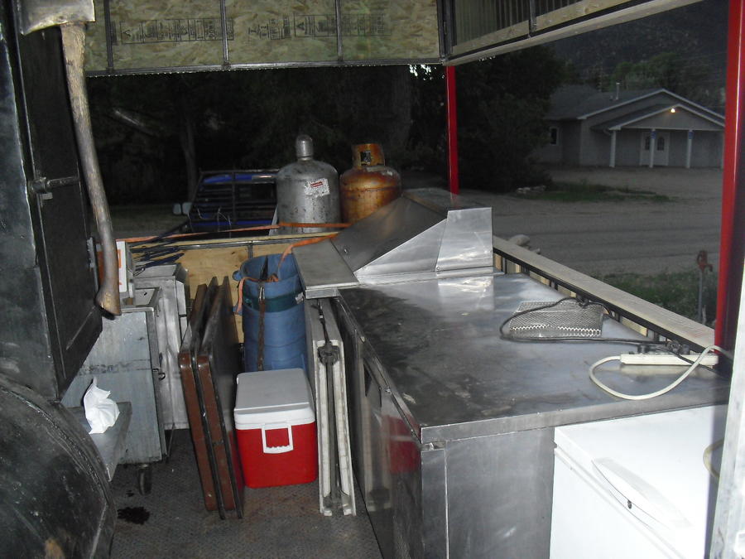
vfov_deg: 39.7
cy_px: 280
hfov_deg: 51.4
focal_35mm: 36
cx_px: 372
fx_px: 775
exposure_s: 1/60
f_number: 3.1
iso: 400
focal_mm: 6.3
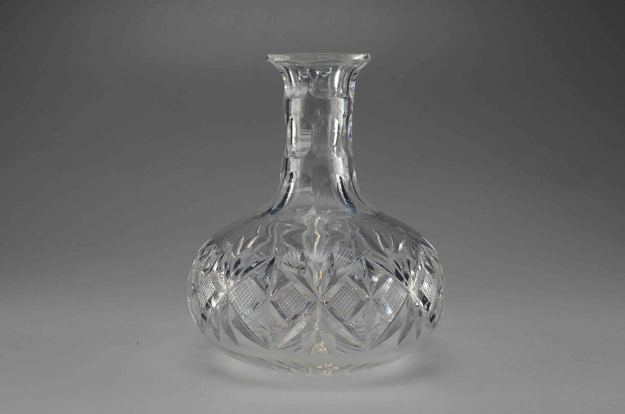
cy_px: 207
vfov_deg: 20.5
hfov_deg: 30.6
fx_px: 1143
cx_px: 312
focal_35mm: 66
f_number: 20
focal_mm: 44
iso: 100
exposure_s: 1/80
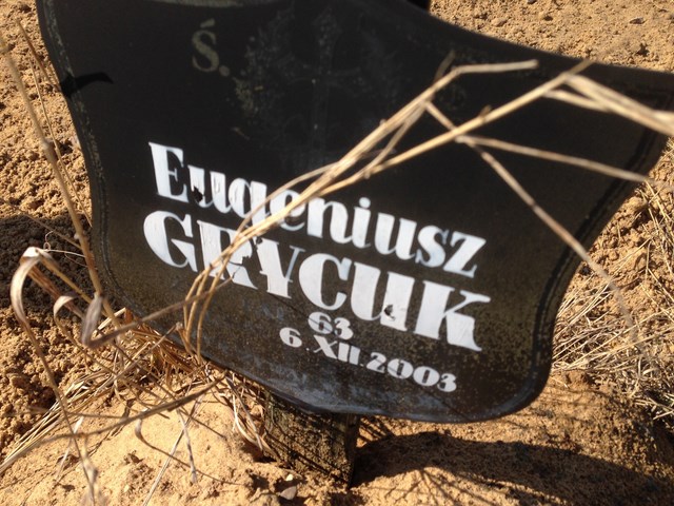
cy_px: 253
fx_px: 643
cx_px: 337
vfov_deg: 42.9
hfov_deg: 55.4
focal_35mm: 33
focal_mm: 4.12
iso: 50
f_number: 2.4
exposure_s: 1/1391
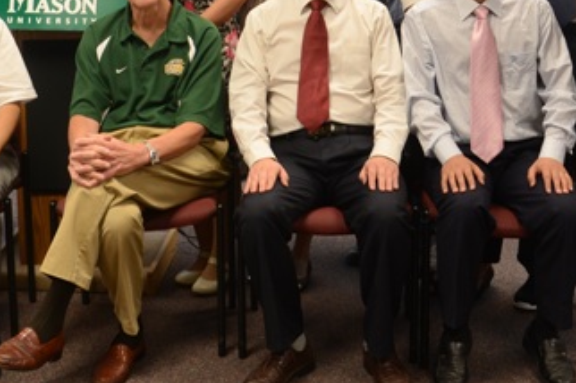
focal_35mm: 67
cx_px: 122
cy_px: 59
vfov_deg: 20.0
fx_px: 1071
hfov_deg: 29.5
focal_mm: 18
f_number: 3.5
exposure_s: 1/8
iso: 125
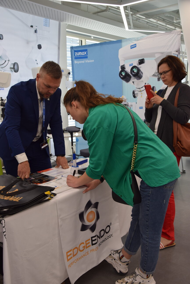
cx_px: 95
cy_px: 142
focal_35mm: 38
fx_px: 297
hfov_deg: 35.5
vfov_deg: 51.3
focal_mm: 25
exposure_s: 1/100
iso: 400
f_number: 5
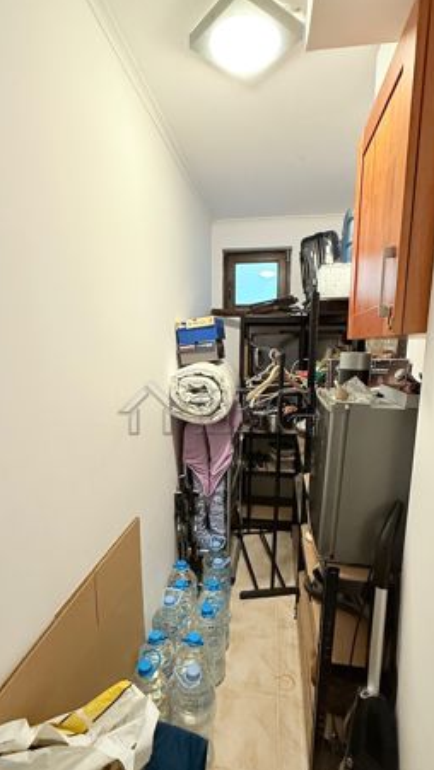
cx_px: 216
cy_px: 417
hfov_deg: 61.1
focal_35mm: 18
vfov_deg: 92.4
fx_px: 368
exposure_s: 1/50
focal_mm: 2.22
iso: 500
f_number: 2.2
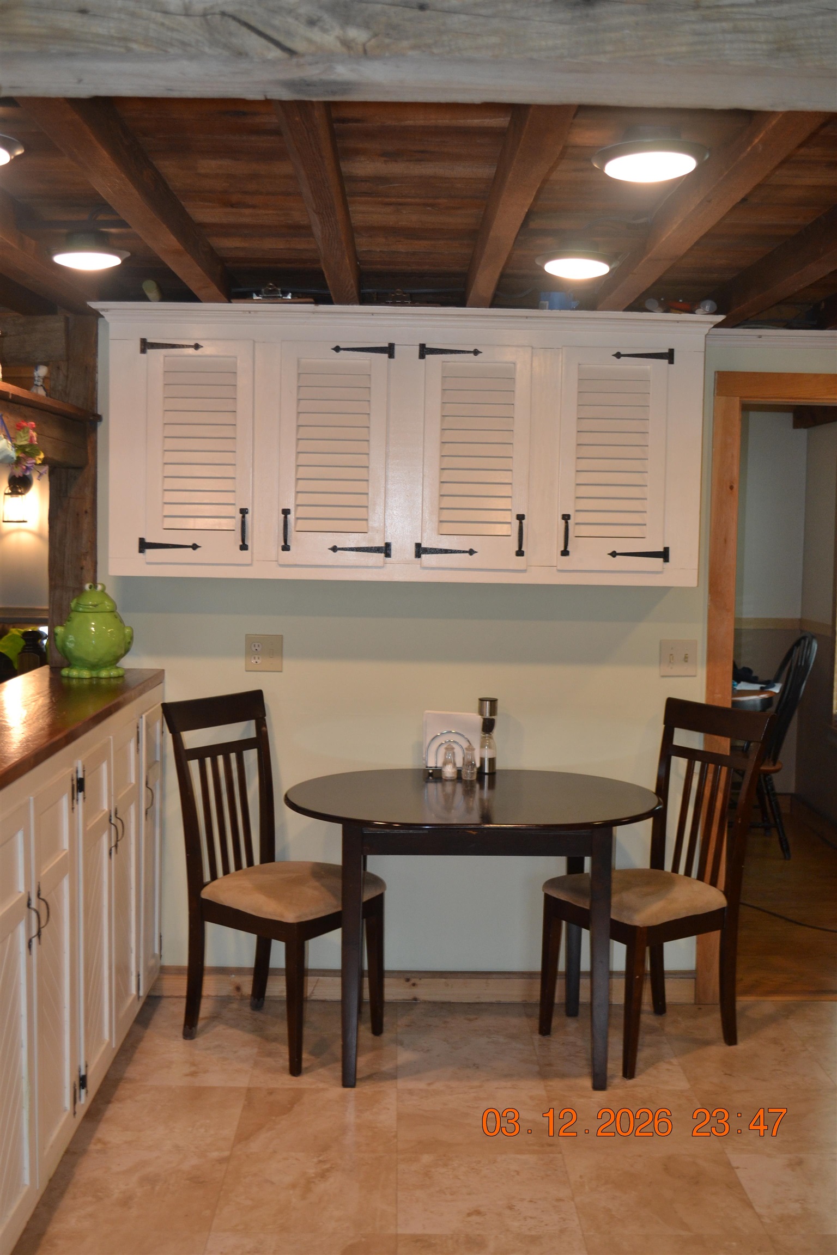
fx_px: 1360
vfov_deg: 49.6
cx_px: 418
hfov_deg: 34.2
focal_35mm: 39
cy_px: 628
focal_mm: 26
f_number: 4.2
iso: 500
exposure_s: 1/60
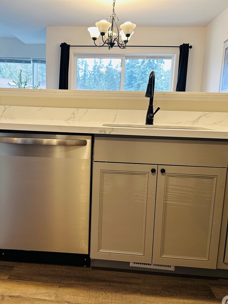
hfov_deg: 42.5
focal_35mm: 33
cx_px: 81
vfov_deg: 55.3
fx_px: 290
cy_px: 156
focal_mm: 6.86
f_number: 1.78
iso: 125
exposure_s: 1/60
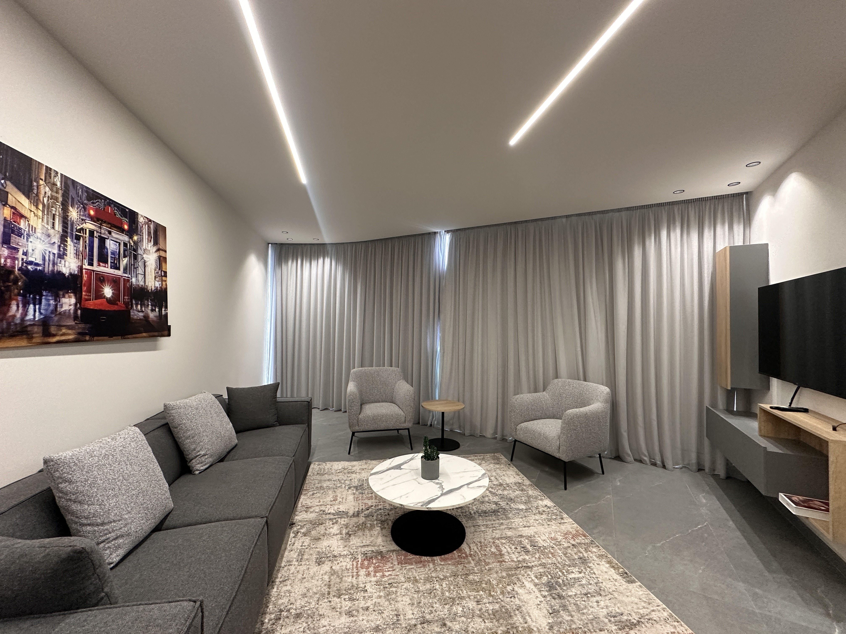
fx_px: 342
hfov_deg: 102.1
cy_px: 317
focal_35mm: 14
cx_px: 423
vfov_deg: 85.7
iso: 250
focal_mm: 2.22
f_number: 2.2
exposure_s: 1/99
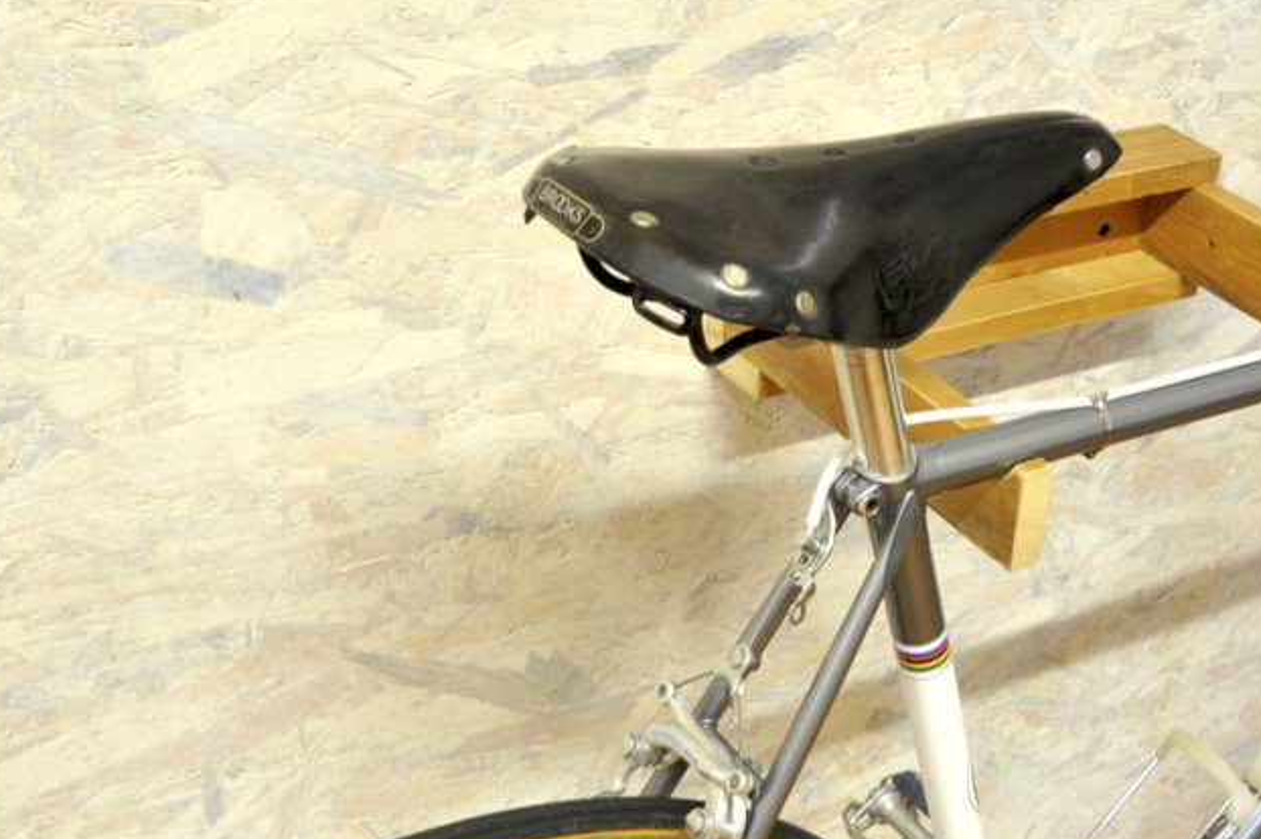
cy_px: 762
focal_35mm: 54
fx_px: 1890
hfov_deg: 36.3
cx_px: 898
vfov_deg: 24.3
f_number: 11
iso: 800
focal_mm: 28
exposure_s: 1/1.3
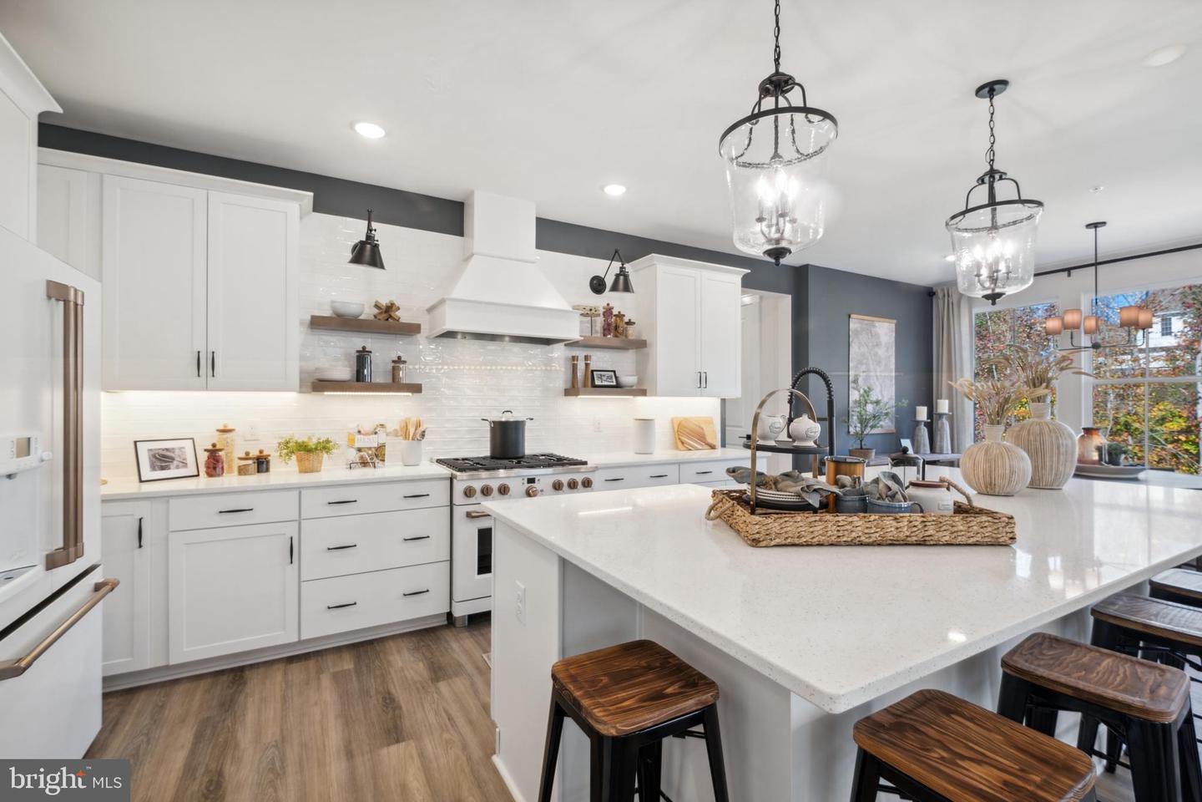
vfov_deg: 77.3
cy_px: 401
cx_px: 601
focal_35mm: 15
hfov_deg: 100.4
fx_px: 501
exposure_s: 1/30
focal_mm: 10
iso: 200
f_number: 8
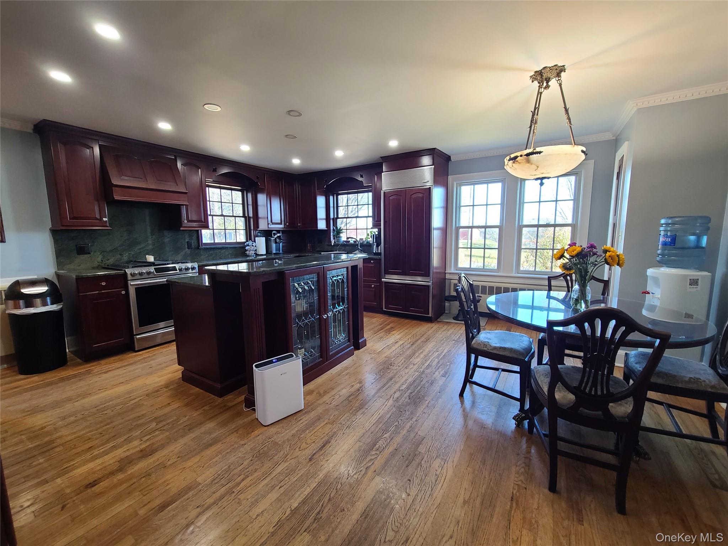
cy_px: 273
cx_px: 364
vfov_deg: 89.9
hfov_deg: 106.2
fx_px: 273
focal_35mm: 13
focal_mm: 2.2
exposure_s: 1/60
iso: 200
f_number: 2.2
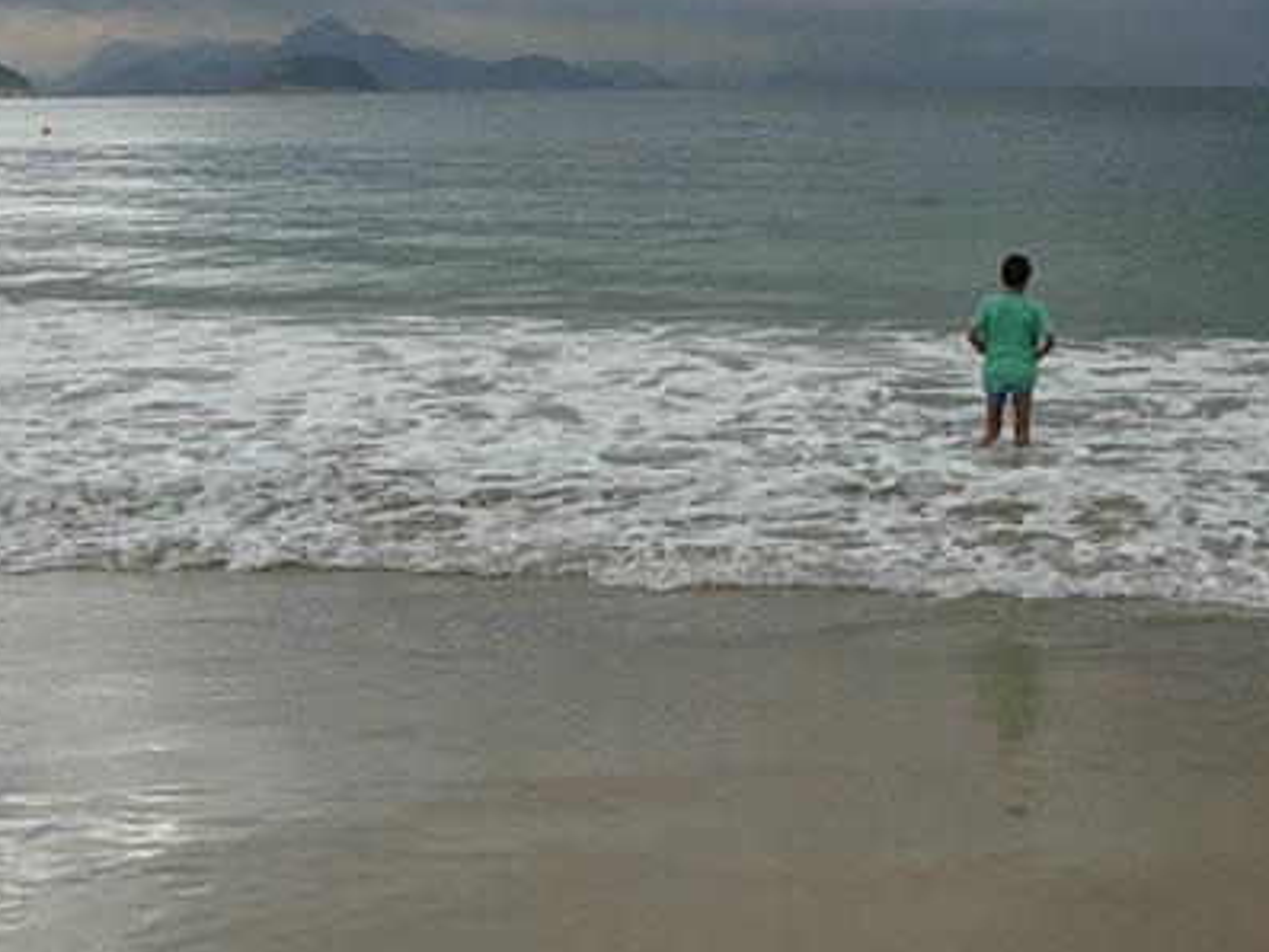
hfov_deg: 32.4
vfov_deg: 25.2
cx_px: 997
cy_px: 393
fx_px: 2127
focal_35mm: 58
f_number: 5.4
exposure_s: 1/215
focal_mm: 7.5
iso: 50
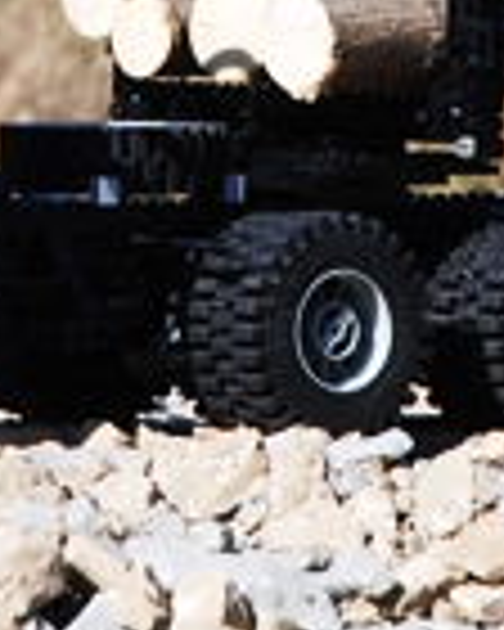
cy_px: -274
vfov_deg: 3.9
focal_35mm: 500
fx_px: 9323
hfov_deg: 3.1
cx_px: 324
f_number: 8
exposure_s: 1/320
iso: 200
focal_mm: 62
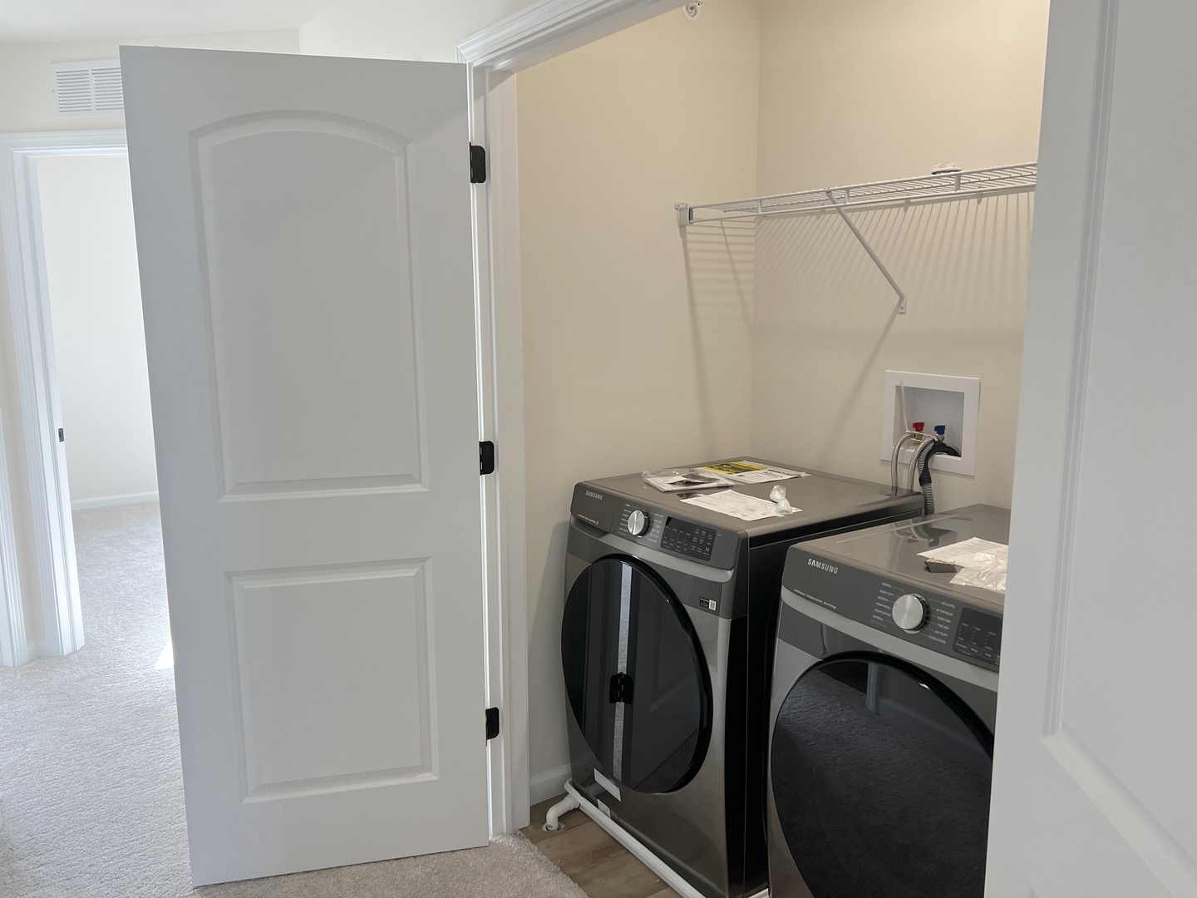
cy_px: 449
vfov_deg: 53.1
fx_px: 899
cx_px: 598
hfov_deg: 67.3
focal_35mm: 26
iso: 100
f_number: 1.5
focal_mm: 5.7
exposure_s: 1/120
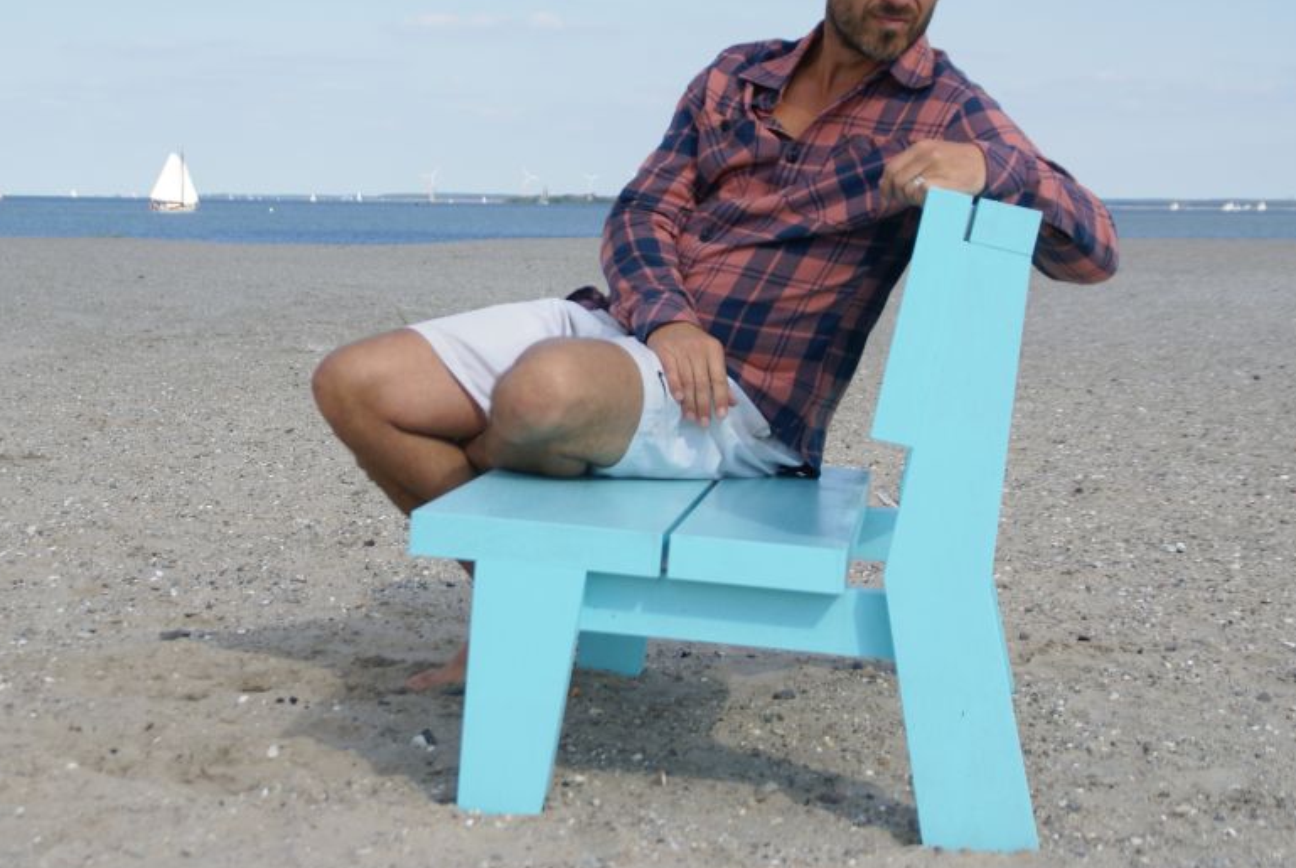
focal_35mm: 78
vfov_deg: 17.5
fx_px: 2812
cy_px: 343
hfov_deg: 25.9
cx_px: 600
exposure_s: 1/500
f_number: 5.6
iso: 100
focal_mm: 40
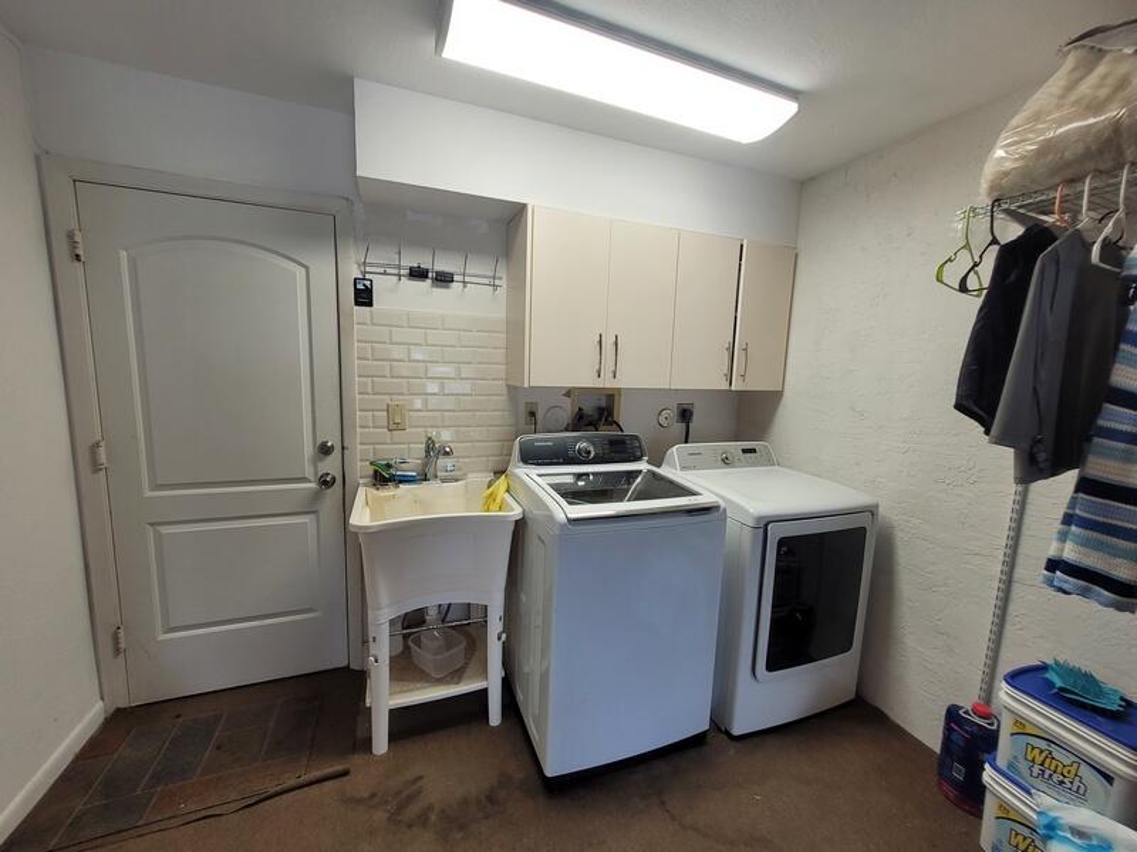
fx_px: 427
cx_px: 568
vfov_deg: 89.9
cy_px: 426
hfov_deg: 106.2
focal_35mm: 13
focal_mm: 1.74
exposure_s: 1/60
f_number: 2.2
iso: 50
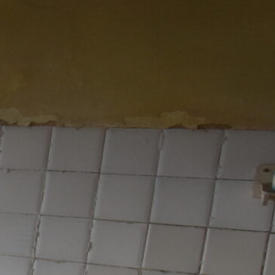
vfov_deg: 18.6
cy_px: 297
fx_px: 809
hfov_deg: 11.8
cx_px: -516
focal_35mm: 90
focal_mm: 10
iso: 400
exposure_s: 1/100
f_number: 5
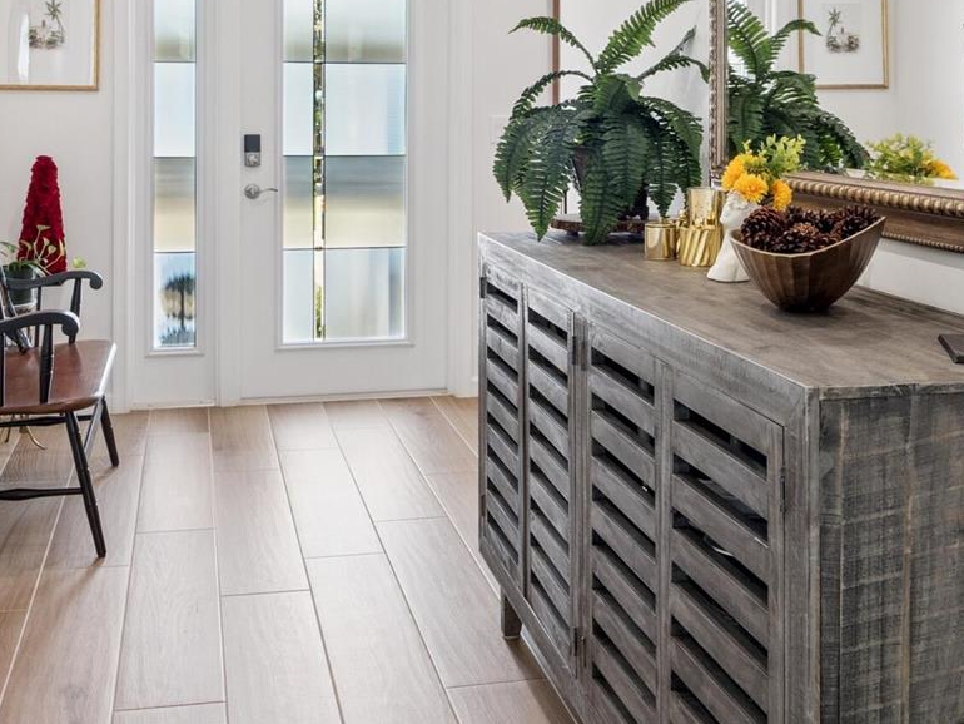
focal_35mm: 46
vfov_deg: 30.4
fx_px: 1281
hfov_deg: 41.2
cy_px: 98
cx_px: 488
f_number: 9
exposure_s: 1/20
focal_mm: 12
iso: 200
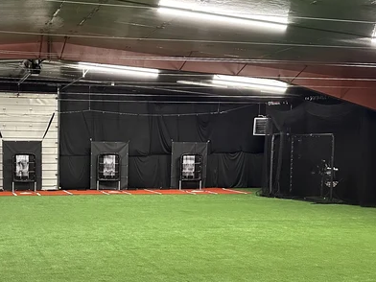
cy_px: 194
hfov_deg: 37.3
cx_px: 68
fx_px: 532
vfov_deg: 29.4
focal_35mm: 49
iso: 640
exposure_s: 1/60
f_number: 1.78
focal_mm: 6.86
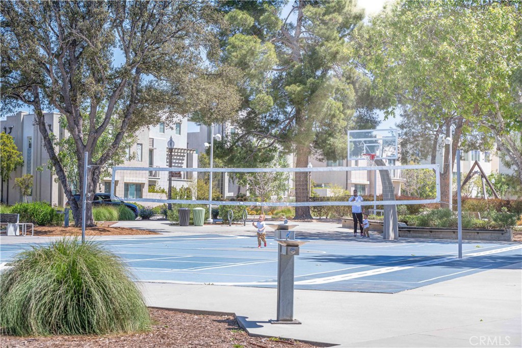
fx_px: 1015
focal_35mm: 70
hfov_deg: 28.8
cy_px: 174
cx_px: 261
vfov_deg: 19.5
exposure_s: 1/125
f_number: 8
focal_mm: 70
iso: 125
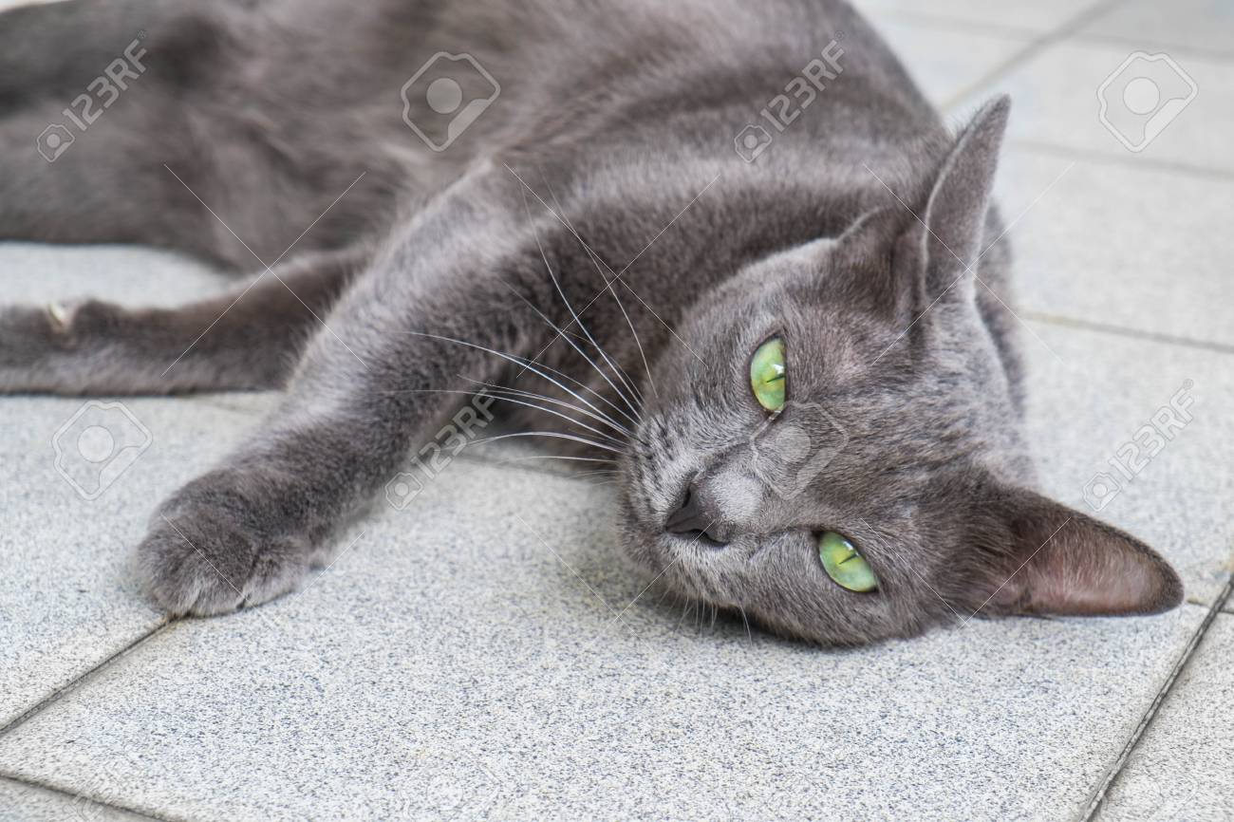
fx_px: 2707
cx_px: 617
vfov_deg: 17.3
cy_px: 411
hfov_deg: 25.7
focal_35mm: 79
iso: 200
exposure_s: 1/60
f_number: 8
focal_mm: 52.7
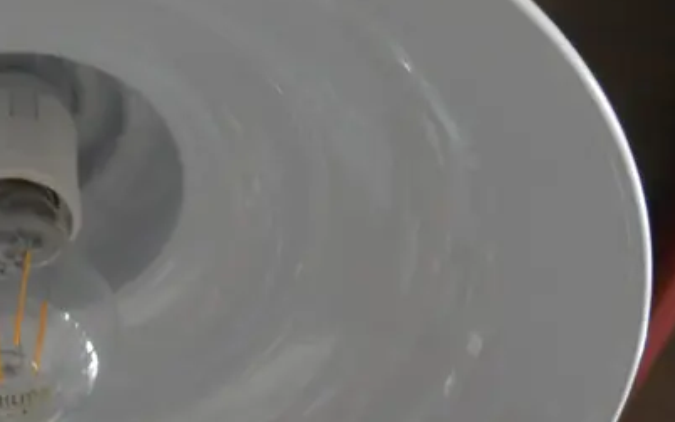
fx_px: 1490
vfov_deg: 16.1
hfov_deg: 24.8
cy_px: 214
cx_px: 74
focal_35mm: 81
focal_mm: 15
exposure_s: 1/60
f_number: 3.6
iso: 500
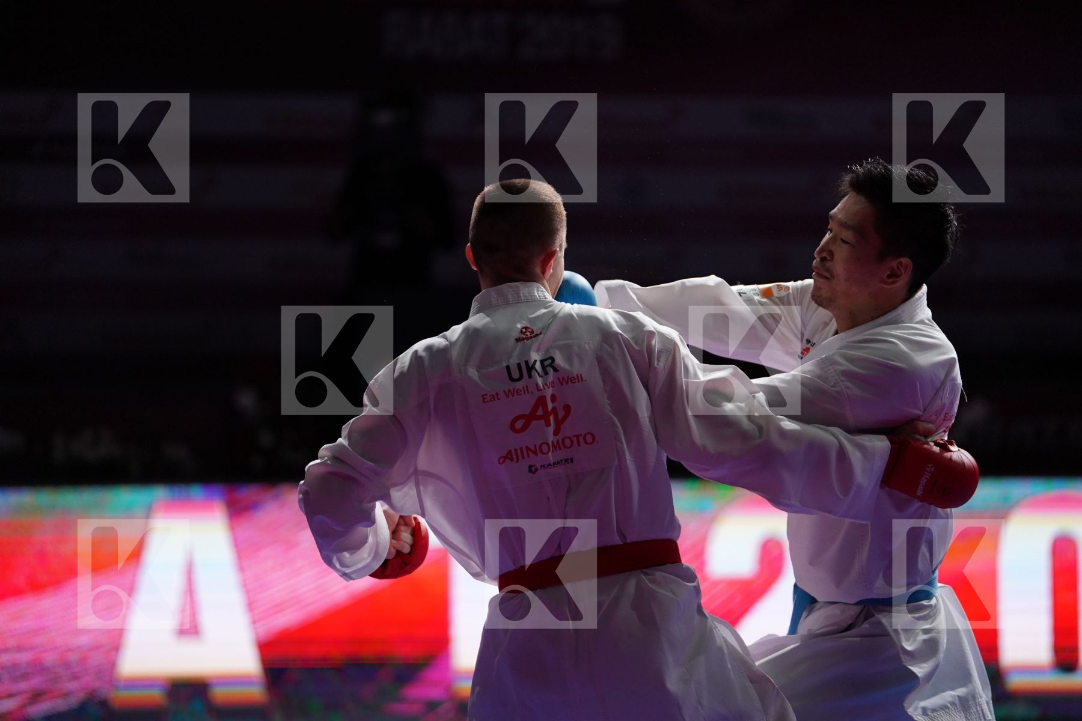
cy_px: 360
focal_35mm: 151
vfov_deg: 9.1
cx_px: 541
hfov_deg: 13.6
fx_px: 4538
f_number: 2.8
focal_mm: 151
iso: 2500
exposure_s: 1/1000
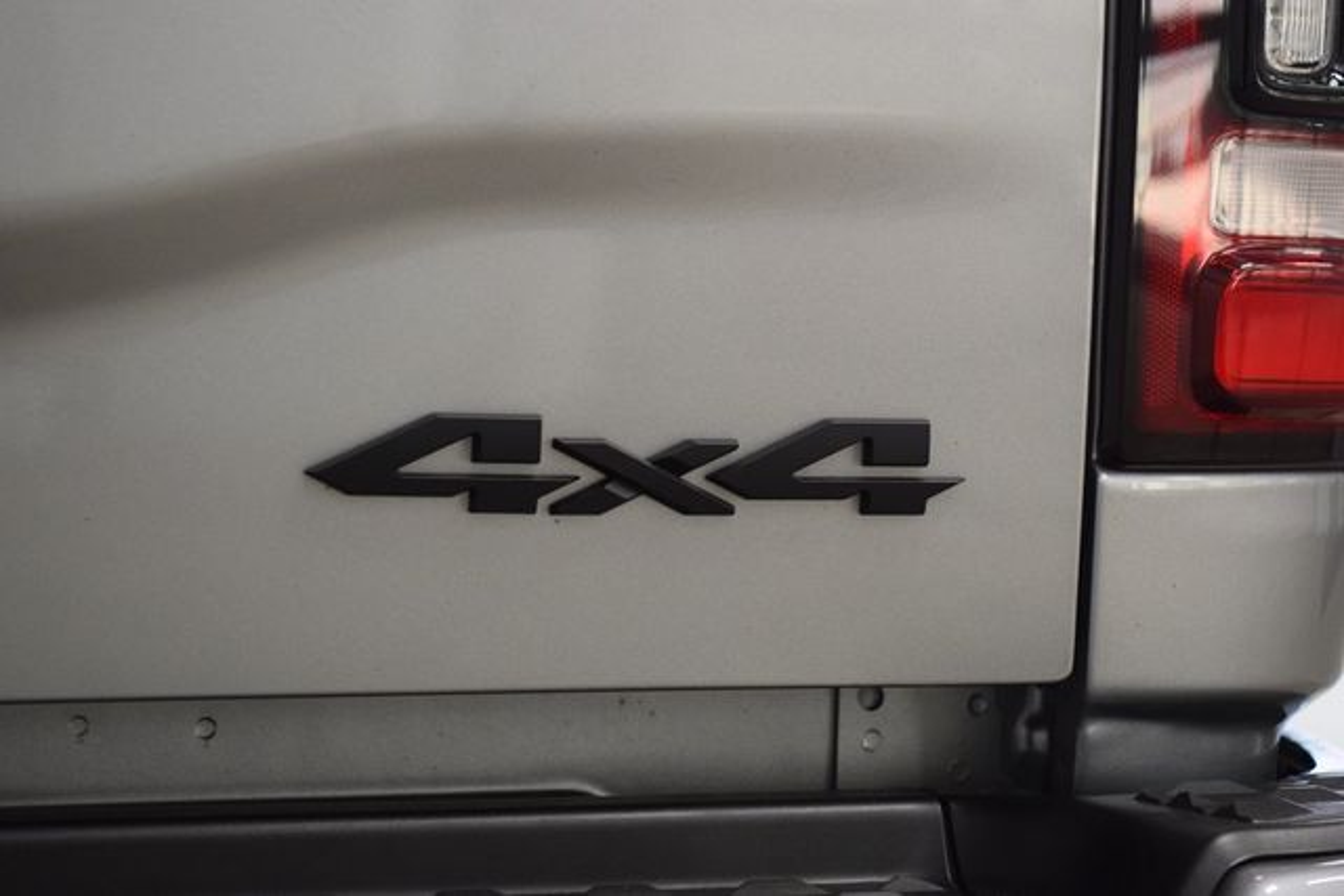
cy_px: 448
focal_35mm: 105
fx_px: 3921
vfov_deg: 13.0
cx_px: 672
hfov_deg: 19.5
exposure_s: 1/125
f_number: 3.5
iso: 1600
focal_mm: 70
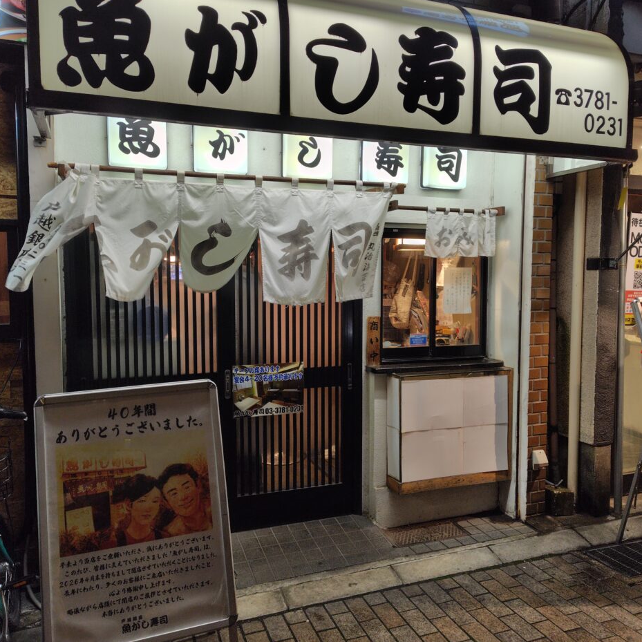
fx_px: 588
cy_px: 316
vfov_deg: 57.3
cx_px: 323
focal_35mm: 28
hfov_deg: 57.3
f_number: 1.9
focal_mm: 5.6
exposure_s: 1/50
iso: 191
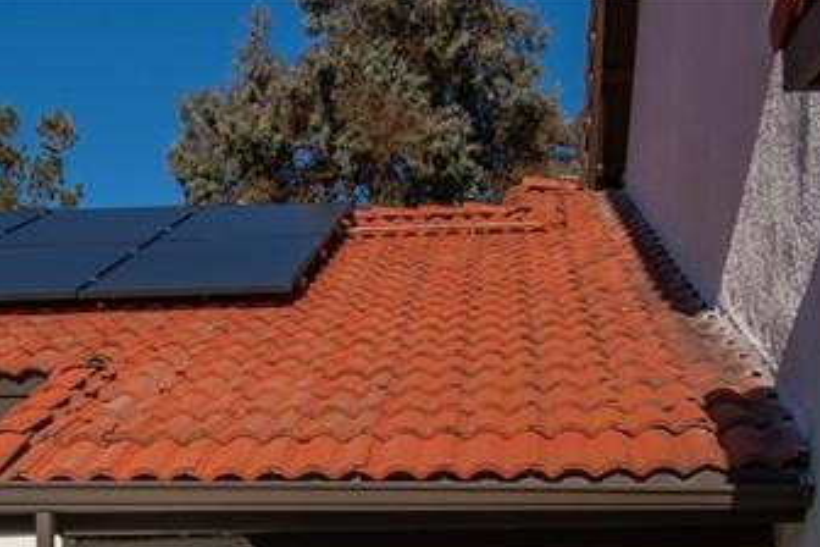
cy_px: 822
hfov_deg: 30.0
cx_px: 349
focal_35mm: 67
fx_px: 1526
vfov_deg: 18.1
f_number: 8
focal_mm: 15
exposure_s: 1/800
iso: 100
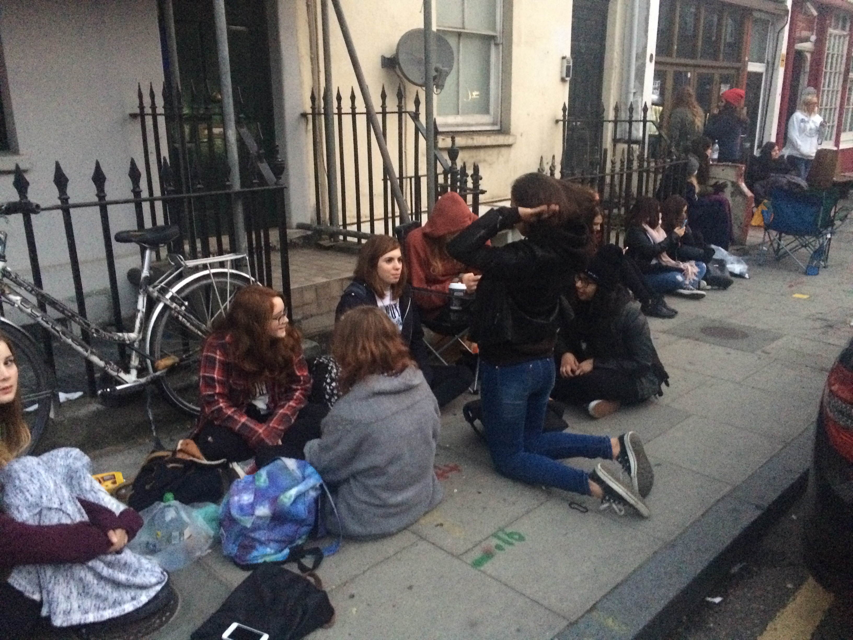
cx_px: 426
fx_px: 715
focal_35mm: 29
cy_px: 320
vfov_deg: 48.2
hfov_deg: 61.7
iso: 500
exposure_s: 1/15
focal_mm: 4.15
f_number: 2.2
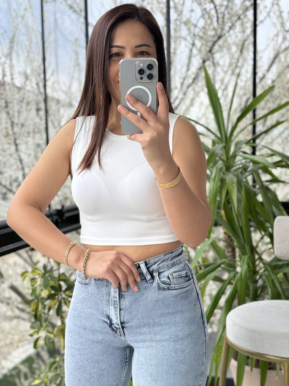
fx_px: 534
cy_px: 193
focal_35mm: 48
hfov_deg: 30.3
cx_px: 144
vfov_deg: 39.7
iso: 64
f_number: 1.78
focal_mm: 6.86
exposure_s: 1/228
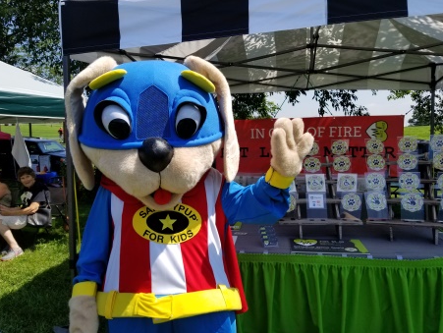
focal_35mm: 27
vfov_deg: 51.4
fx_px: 346
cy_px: 169
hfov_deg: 65.3
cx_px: 216
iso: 50
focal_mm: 4.25
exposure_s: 1/2440
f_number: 1.7
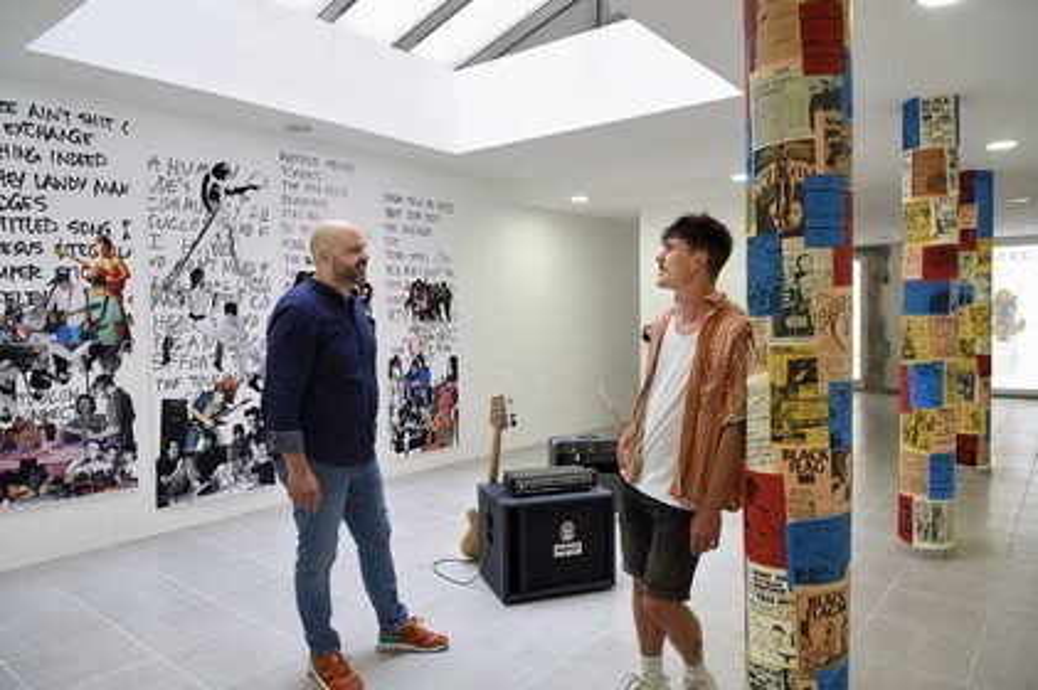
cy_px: 345
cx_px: 519
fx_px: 691
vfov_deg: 53.1
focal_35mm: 24
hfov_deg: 73.8
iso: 800
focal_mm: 24
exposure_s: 1/50
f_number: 7.1
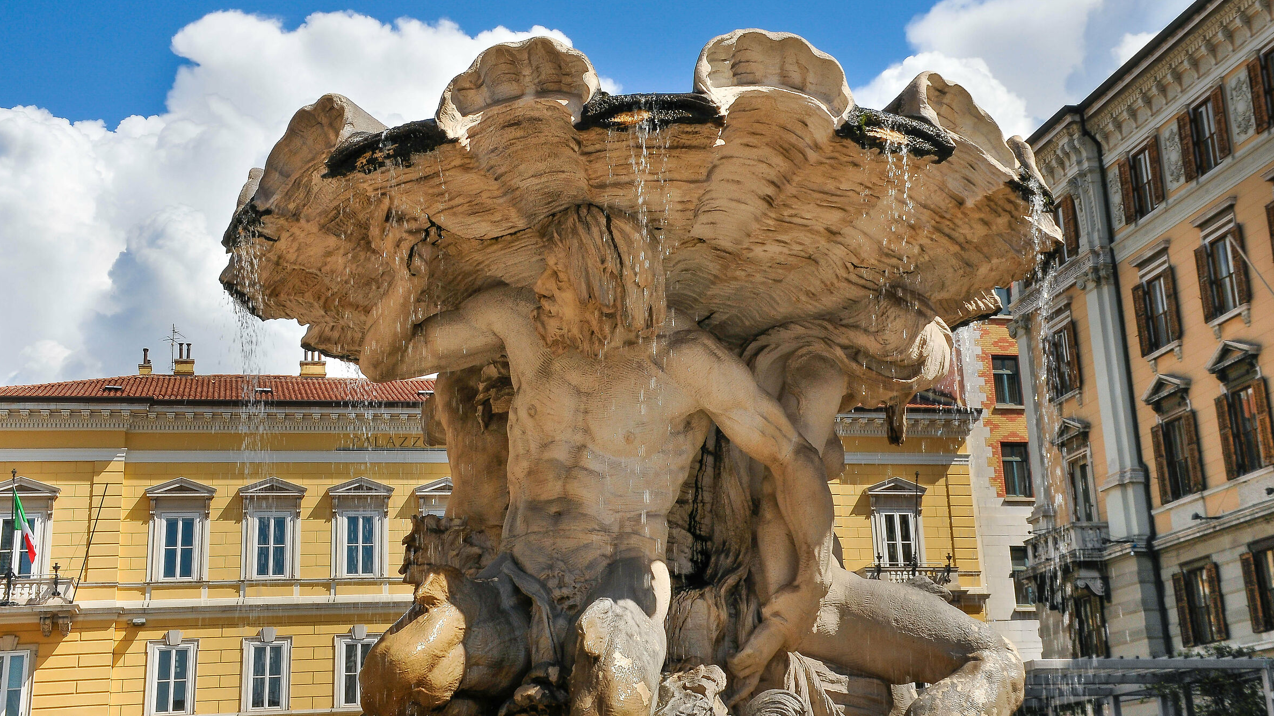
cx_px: 633
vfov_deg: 22.2
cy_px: 297
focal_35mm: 54
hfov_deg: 38.5
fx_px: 1824
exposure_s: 1/125
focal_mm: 34
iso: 200
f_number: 22
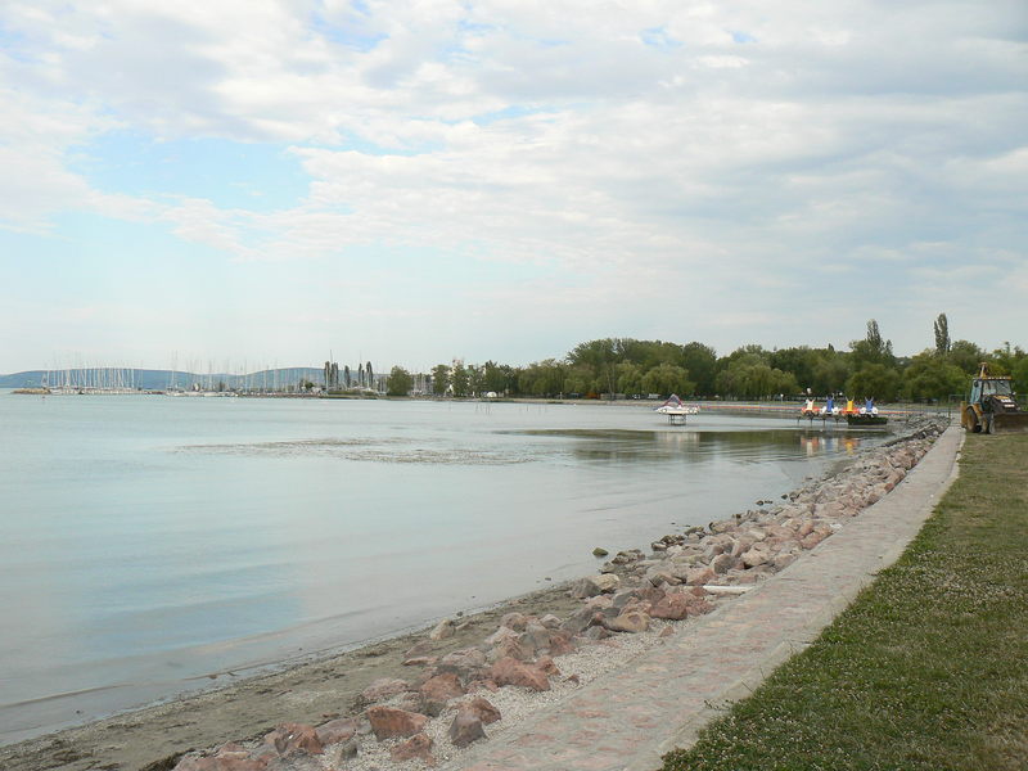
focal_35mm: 36
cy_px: 386
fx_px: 1069
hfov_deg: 51.4
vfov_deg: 39.7
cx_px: 514
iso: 100
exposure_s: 1/1000
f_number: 3.6
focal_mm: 6
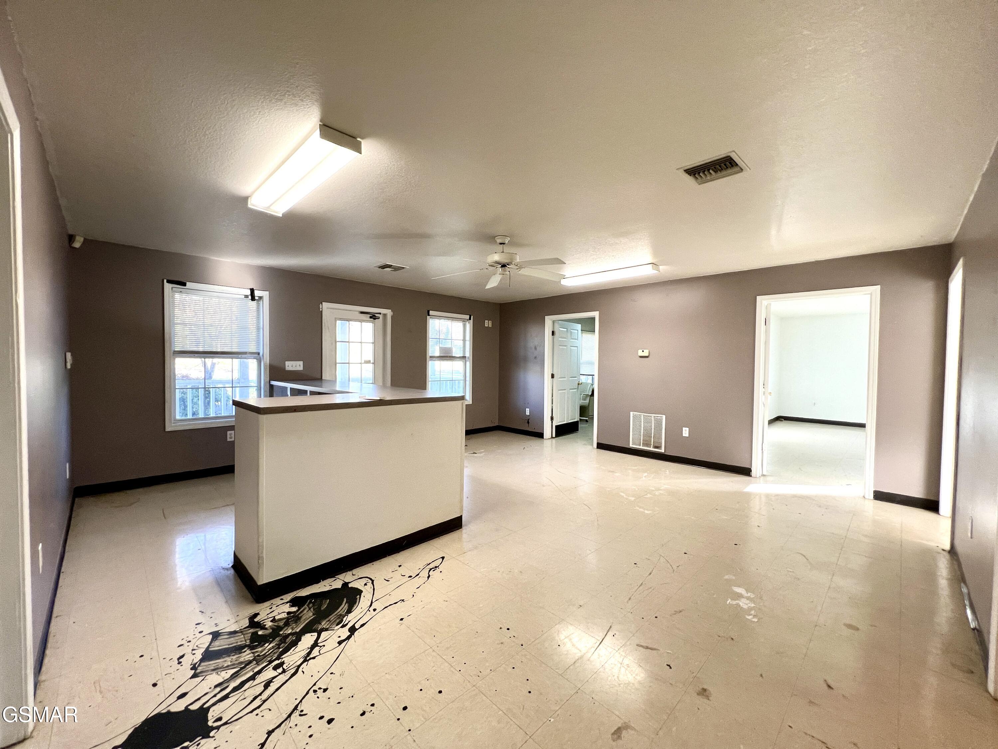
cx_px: 499
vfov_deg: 89.9
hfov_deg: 106.2
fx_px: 375
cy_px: 374
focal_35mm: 13
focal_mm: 1.57
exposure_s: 1/120
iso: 160
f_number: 1.8
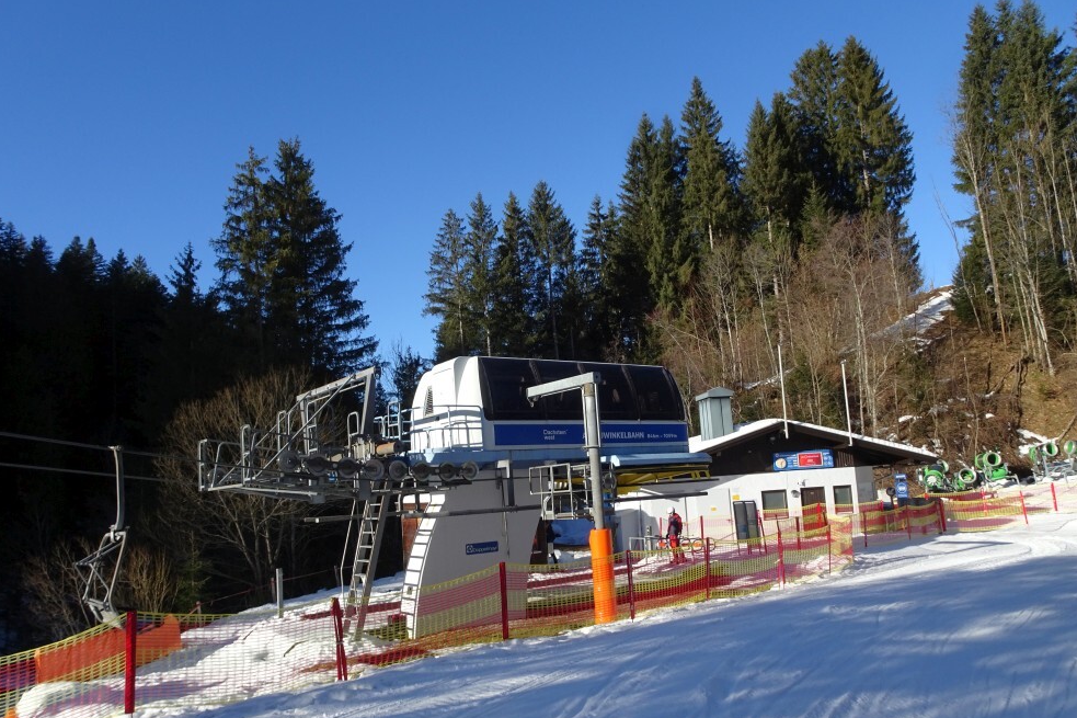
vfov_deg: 49.4
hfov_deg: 69.4
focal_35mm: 26
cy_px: 399
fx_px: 778
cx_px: 537
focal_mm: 4.1
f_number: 3.5
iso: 80
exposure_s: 1/640
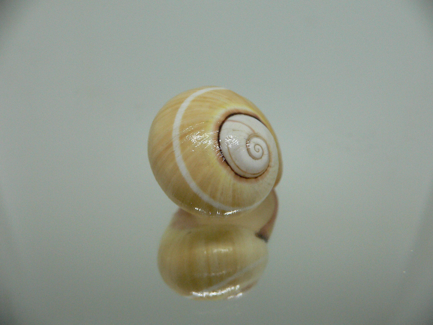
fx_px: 438
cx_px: 216
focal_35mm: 35
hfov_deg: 52.6
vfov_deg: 40.7
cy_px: 162
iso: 200
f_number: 2.8
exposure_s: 1/60
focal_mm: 4.6
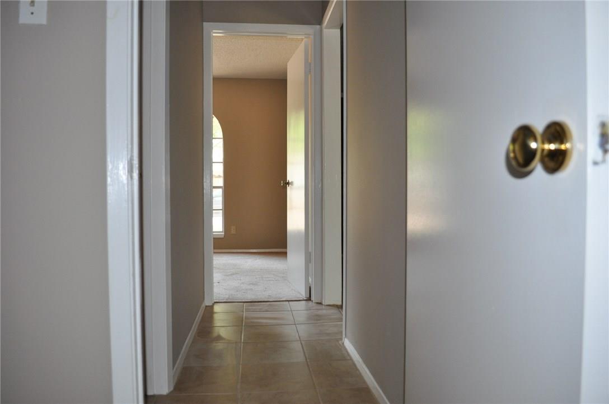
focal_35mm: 27
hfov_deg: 67.5
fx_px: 456
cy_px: 202
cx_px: 304
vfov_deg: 47.8
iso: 800
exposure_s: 1/100
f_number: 3.5
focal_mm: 18
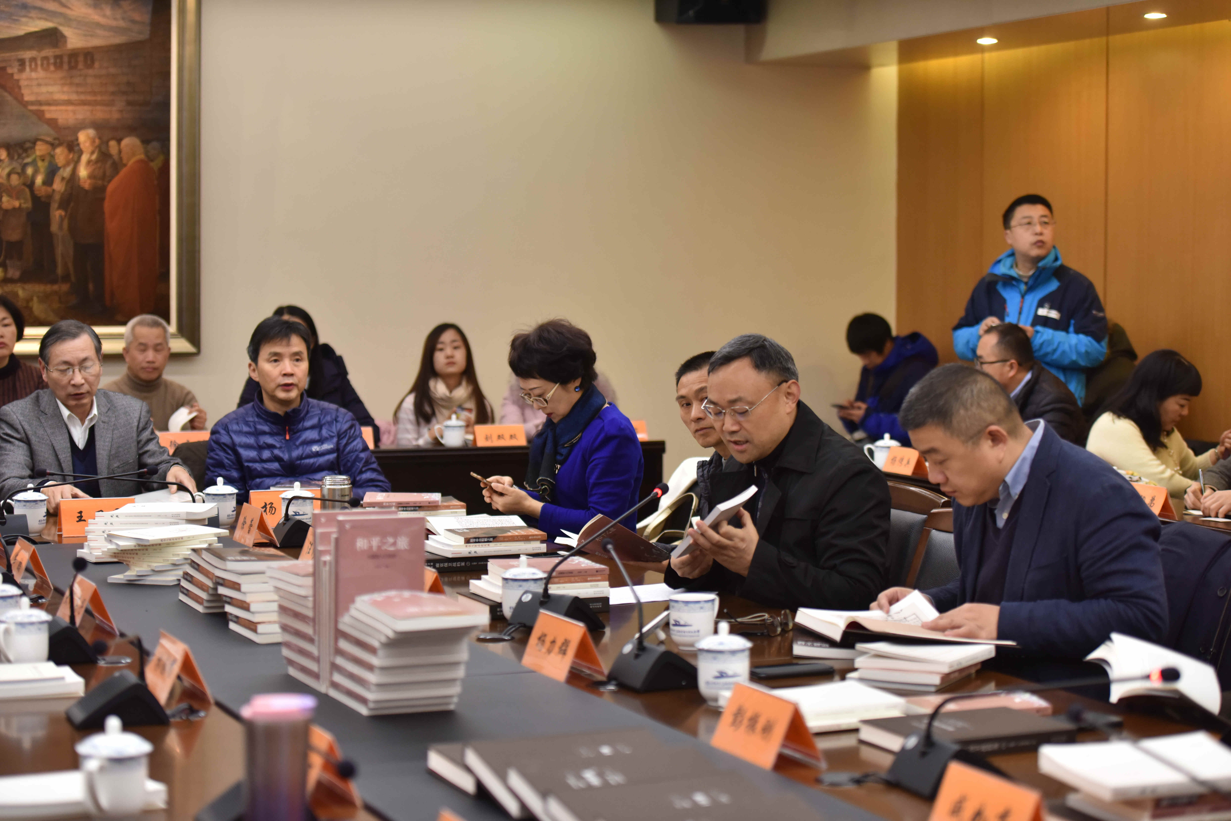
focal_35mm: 70
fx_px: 2394
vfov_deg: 19.5
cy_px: 410
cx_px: 616
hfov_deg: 28.8
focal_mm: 70
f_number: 2.8
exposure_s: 1/100
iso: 1600
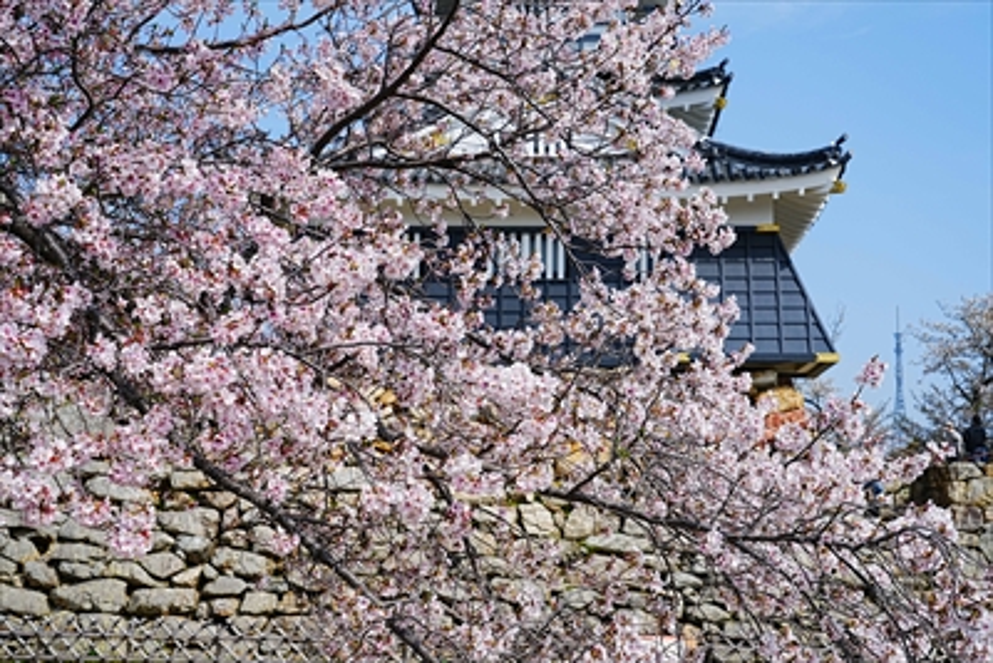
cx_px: 496
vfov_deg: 29.3
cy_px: 332
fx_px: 1269
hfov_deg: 42.7
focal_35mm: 46
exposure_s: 1/500
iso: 100
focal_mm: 46
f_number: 8
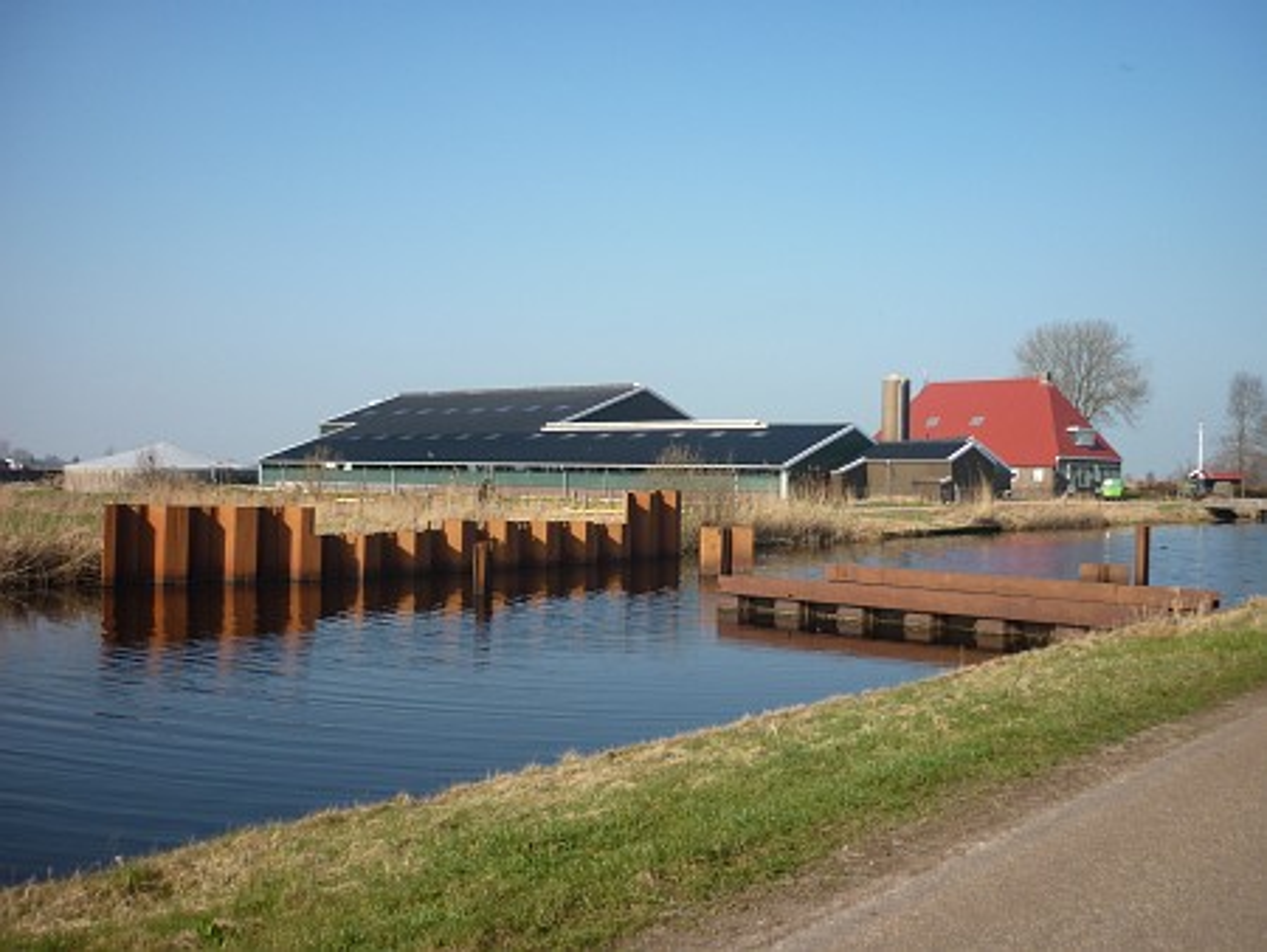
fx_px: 1208
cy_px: 476
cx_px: 634
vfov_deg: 43.0
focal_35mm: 33
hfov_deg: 55.3
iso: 80
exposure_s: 1/160
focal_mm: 5.5
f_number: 8
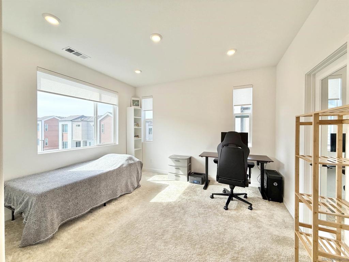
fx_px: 141
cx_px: 174
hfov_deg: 102.1
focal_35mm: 14
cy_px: 131
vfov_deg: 85.7
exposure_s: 1/235
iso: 64
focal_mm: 2.22
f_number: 2.2
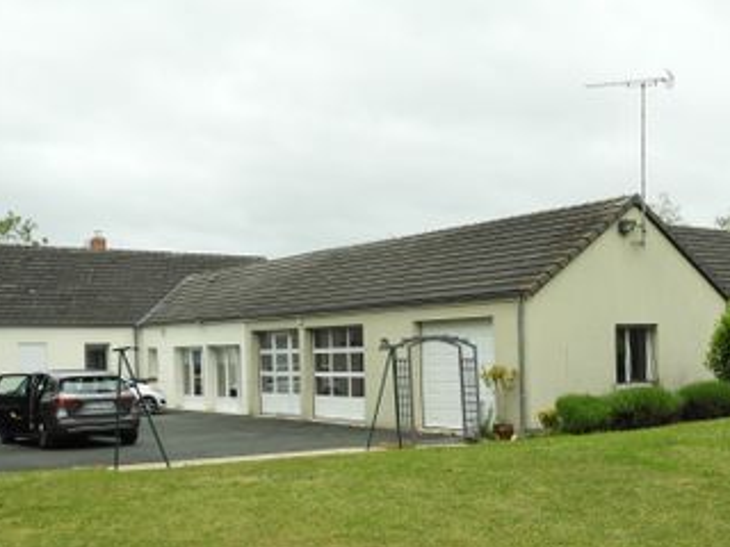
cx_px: 486
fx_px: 949
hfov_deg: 41.5
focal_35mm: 45
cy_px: 381
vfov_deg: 31.8
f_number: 3.3
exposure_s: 1/500
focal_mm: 4.3
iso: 100
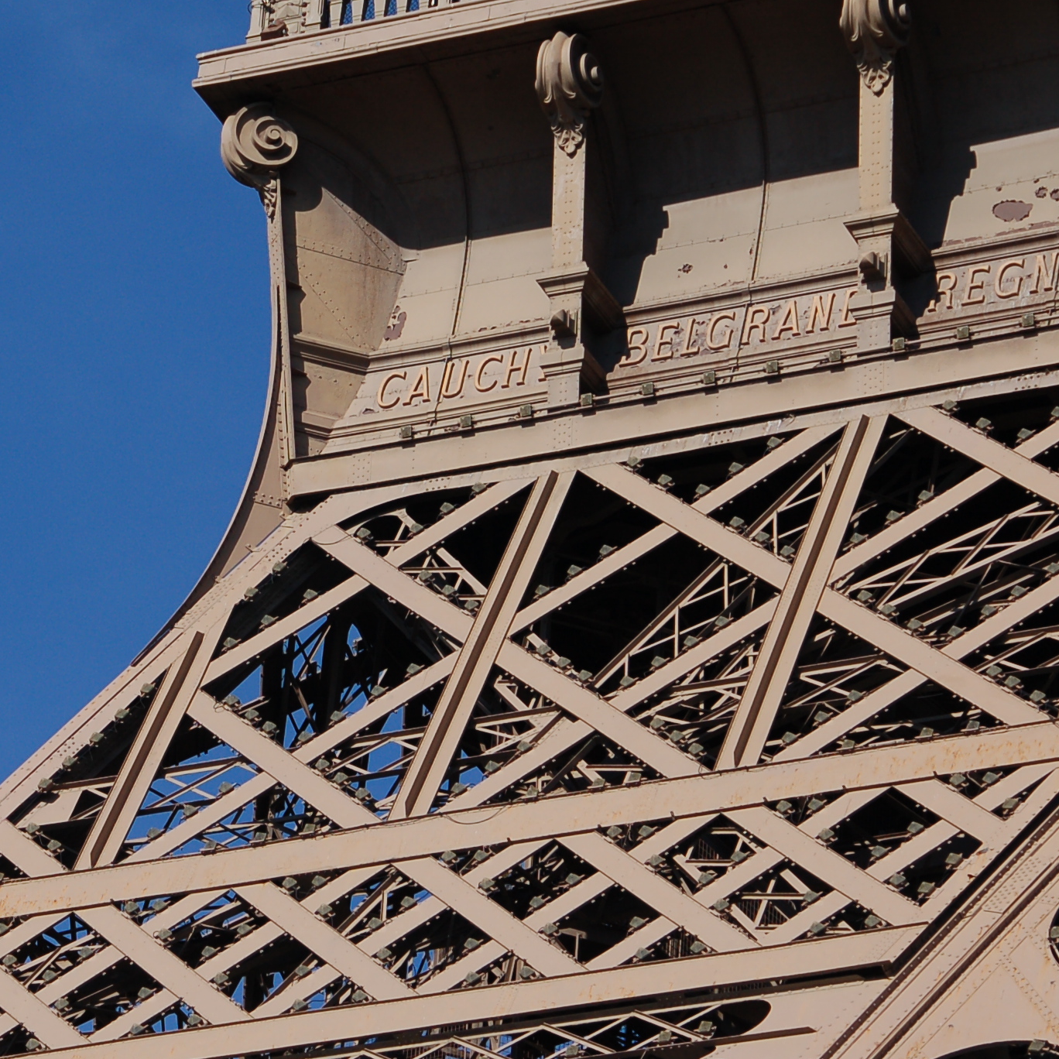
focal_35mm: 224
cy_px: 474
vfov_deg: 7.8
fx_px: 7753
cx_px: 248
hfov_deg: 7.8
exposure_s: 1/1000
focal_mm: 80
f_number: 8
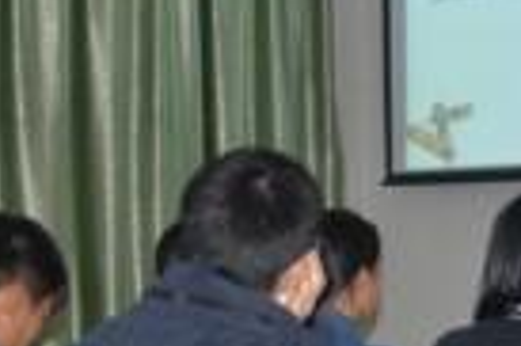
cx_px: 164
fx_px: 2062
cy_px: 91
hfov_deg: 14.4
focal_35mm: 143
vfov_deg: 9.6
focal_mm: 29
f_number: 4.2
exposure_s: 1/60
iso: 640
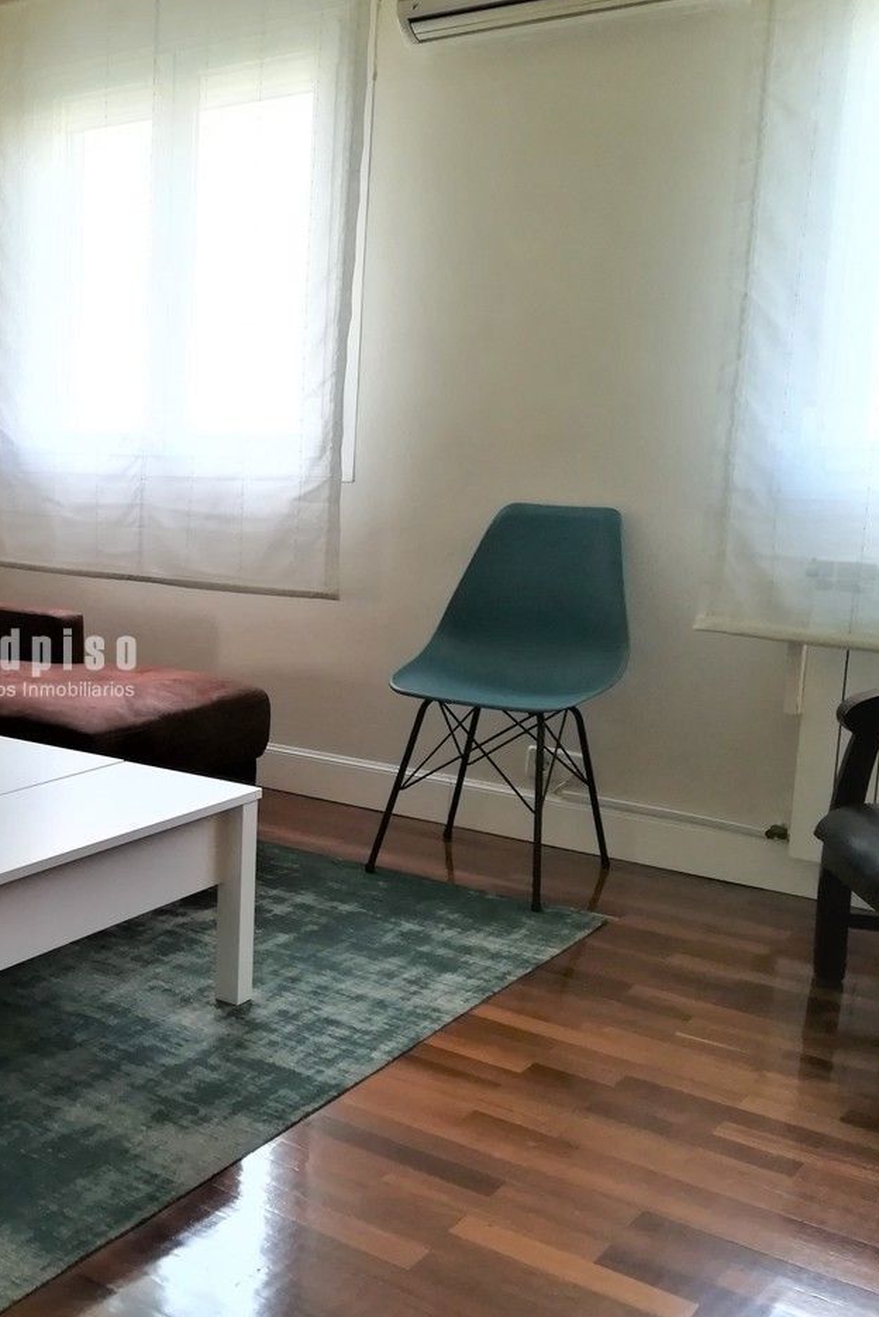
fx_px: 1354
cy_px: 665
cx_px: -6
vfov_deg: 51.9
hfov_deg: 32.9
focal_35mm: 37
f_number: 2.2
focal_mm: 3.83
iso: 125
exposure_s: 1/33.3
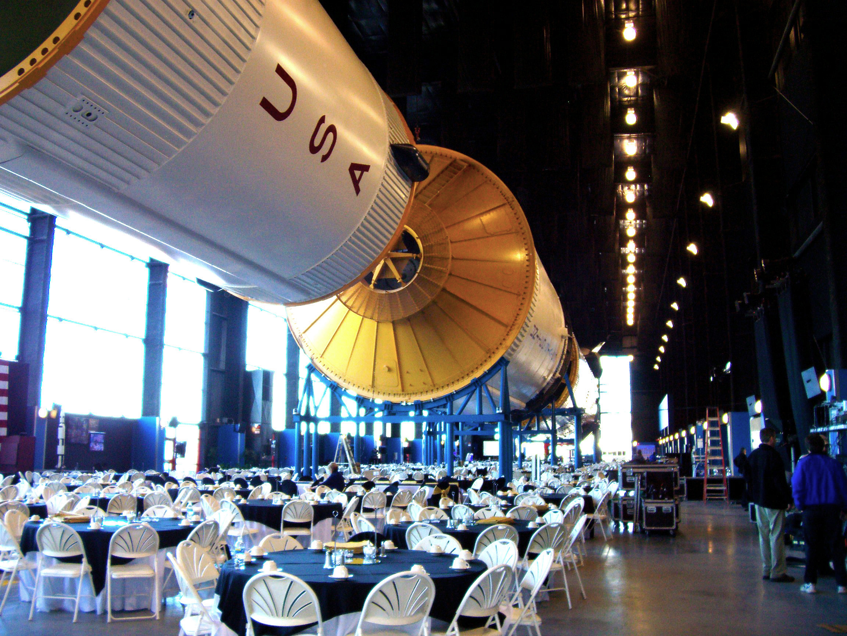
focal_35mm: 34
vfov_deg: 41.8
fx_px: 832
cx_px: 424
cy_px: 318
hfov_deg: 54.0
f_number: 2.7
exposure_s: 1/64
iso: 80
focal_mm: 5.6
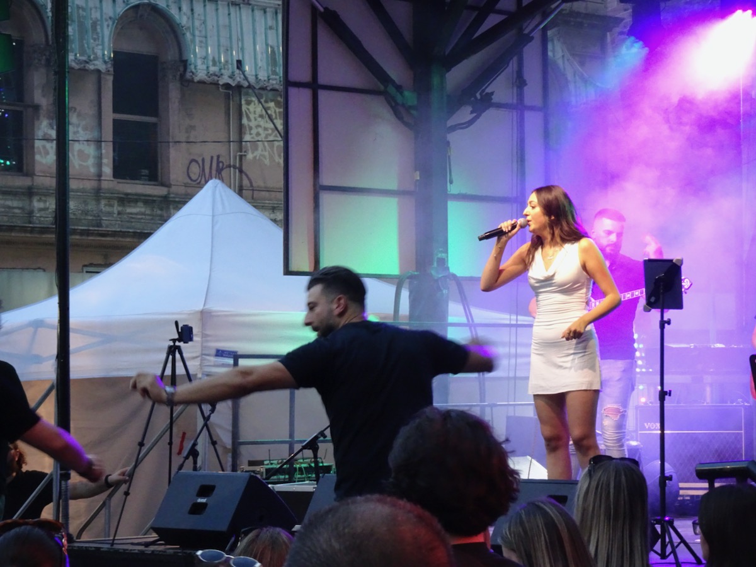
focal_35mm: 108
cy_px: 284
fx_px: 2359
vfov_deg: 13.7
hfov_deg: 18.2
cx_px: 378
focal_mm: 18.53
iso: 800
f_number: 5
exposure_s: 1/30
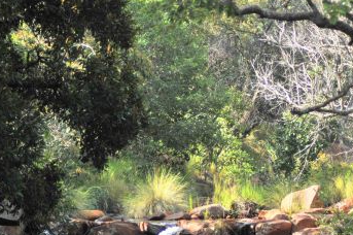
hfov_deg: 9.6
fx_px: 2096
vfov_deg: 6.4
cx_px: 207
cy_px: 198
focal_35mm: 214
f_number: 4
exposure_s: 1/1250
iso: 320
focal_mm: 70
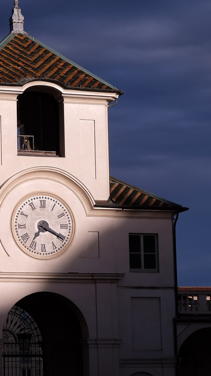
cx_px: -22
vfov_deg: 17.3
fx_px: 1233
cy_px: 180
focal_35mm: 124
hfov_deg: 9.7
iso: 200
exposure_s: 1/180
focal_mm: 49.4
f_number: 10
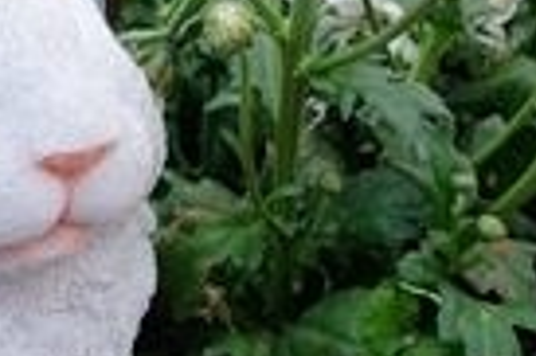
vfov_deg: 11.8
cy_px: -25
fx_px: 1695
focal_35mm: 114
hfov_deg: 17.8
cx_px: 125
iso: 125
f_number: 2.8
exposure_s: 1/160
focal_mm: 9
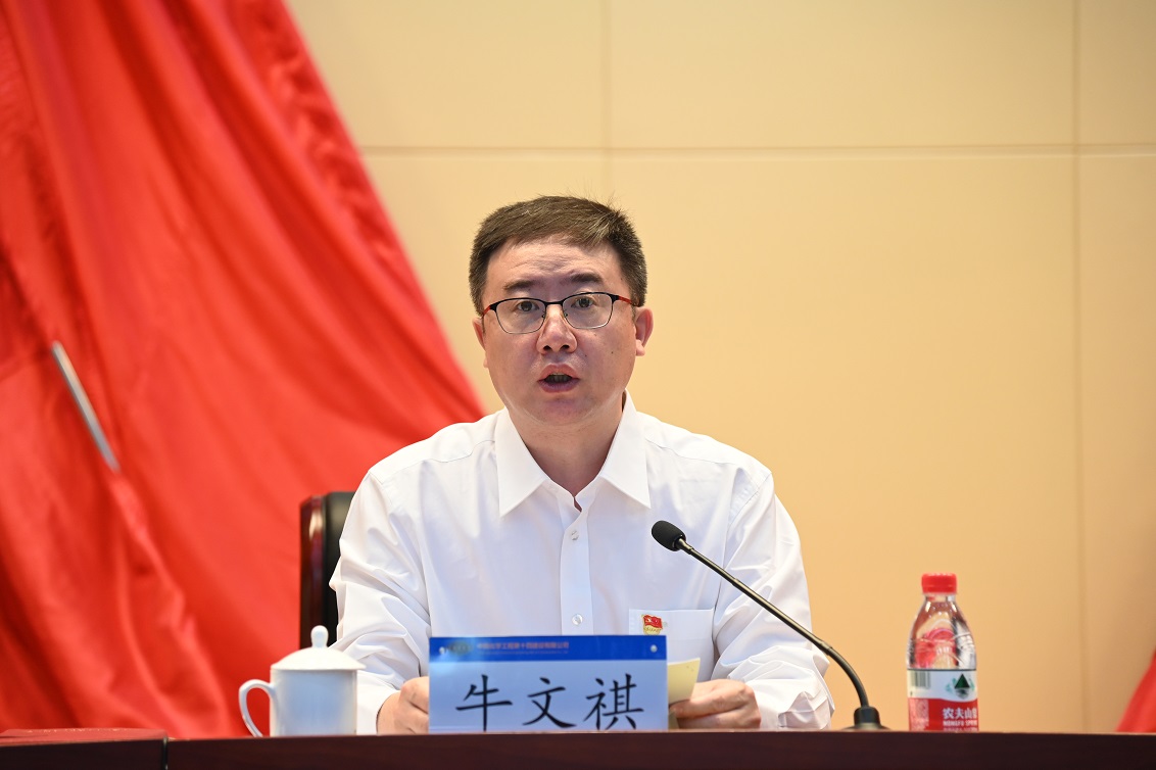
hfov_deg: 17.1
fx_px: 3852
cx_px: 578
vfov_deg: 11.4
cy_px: 385
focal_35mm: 120
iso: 1600
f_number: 4
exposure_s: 1/160
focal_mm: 120
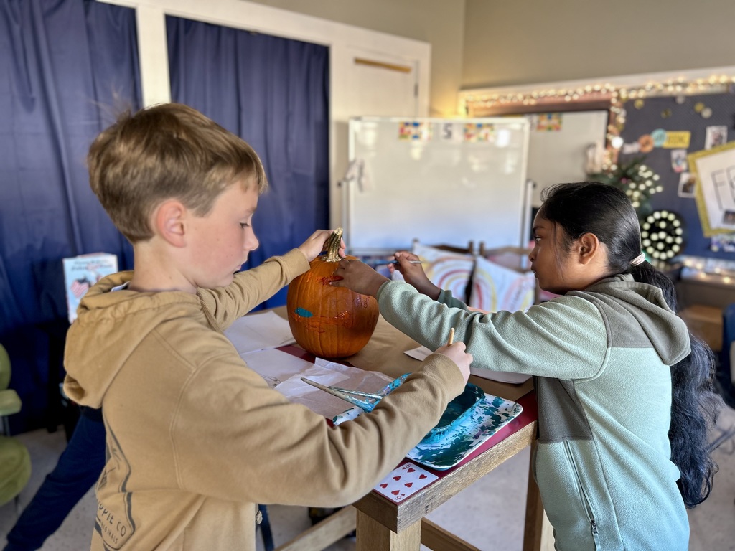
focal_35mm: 26
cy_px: 276
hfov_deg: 67.3
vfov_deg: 53.1
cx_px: 368
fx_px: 552
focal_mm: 5.7
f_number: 1.5
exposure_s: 1/60
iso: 80
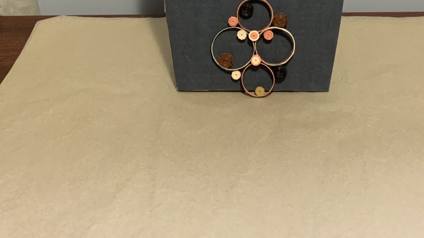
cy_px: 0
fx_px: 652
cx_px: 246
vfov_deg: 20.1
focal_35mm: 58
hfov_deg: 35.9
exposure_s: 1/60
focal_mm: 3
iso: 125
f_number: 1.8
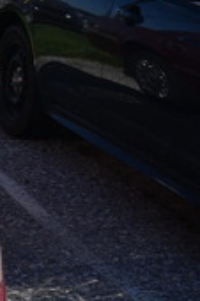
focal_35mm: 108
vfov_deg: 18.9
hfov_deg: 10.3
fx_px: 902
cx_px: -336
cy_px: 166
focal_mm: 20
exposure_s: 1/320
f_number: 9
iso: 100
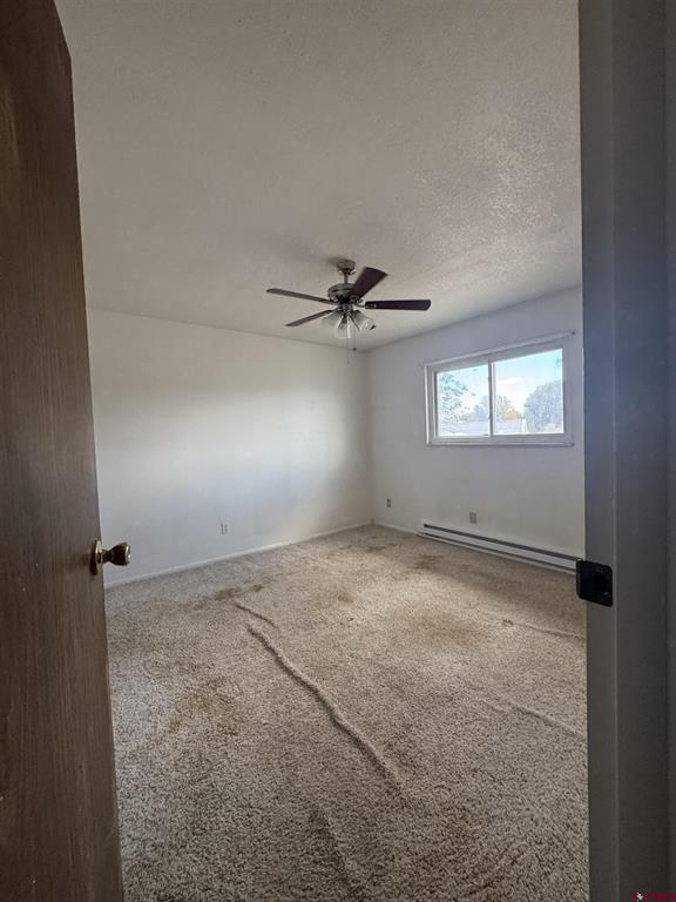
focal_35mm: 14
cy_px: 451
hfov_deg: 85.7
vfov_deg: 102.1
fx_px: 365
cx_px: 338
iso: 250
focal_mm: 2.22
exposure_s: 1/99
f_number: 2.2
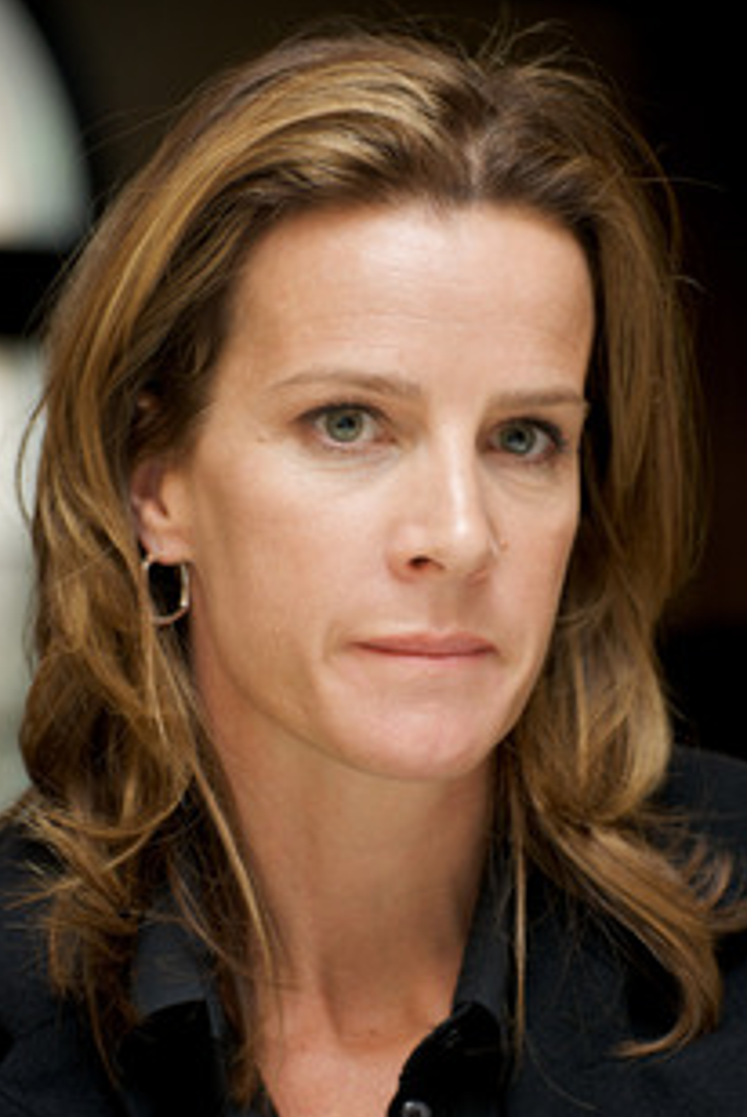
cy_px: 656
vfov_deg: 15.5
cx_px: 444
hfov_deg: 10.4
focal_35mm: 132
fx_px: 4099
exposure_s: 1/60
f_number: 6.3
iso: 400
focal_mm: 102
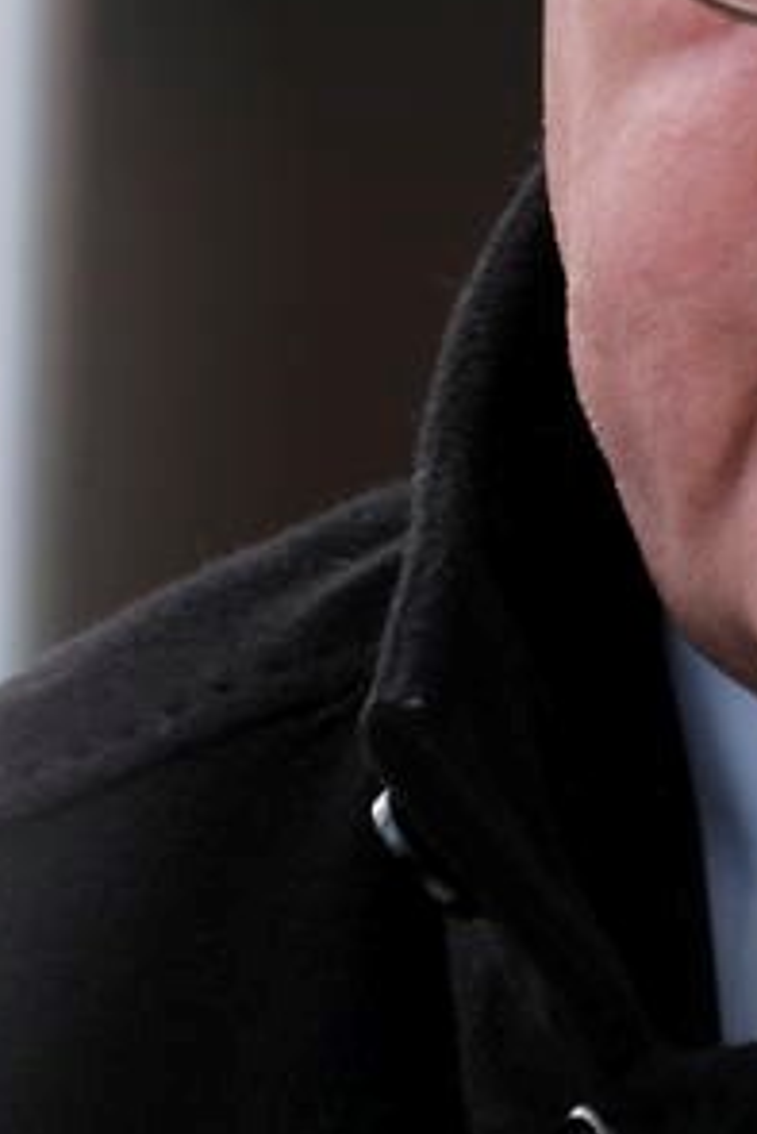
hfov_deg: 0.7
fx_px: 58909
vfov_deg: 1.1
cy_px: -25
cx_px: 857
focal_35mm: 1870
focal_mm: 400
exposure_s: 1/250
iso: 400
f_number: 5.6
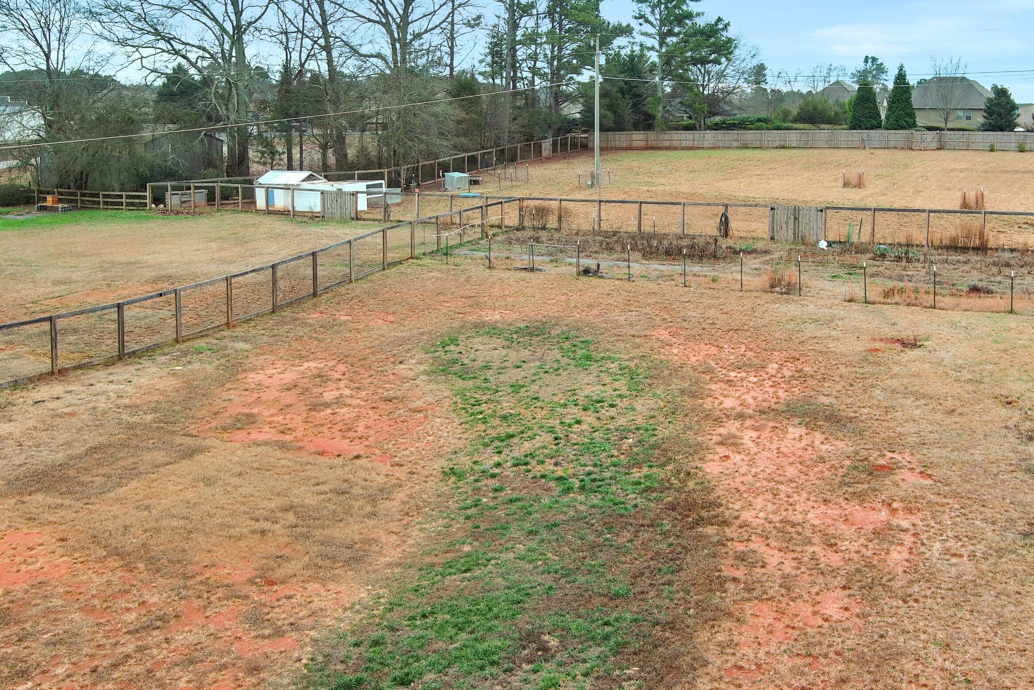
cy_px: 326
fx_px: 1091
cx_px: 573
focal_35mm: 38
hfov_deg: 50.6
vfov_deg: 35.0
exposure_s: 1/84.2
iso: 100
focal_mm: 10.57
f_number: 2.8
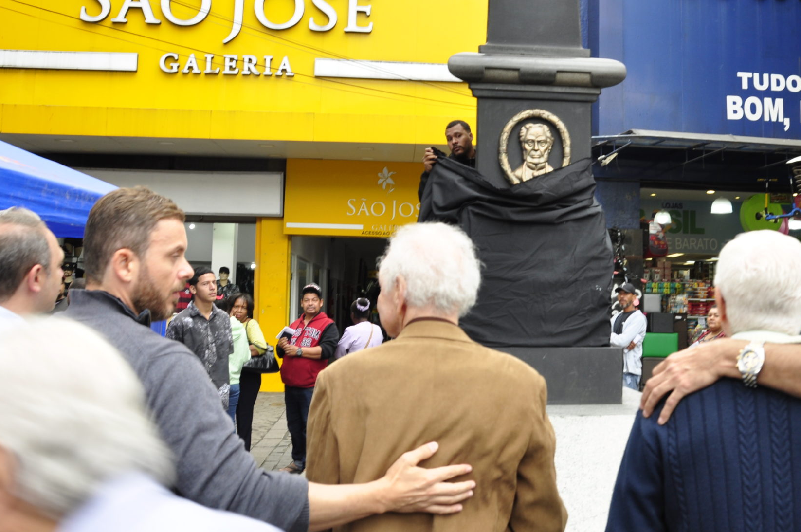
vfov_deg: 31.7
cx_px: 549
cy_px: 196
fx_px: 933
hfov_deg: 45.6
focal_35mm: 42
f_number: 6.3
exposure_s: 1/50
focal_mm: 18
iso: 200
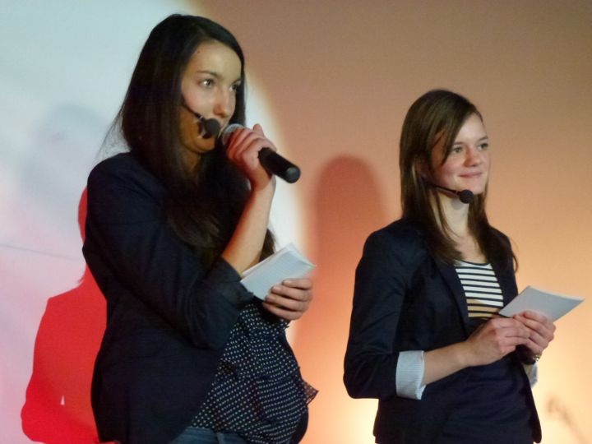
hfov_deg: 23.8
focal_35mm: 82
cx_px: 296
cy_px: 222
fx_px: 1402
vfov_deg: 18.0
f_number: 4.8
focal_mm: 14.8
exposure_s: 1/15
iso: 800
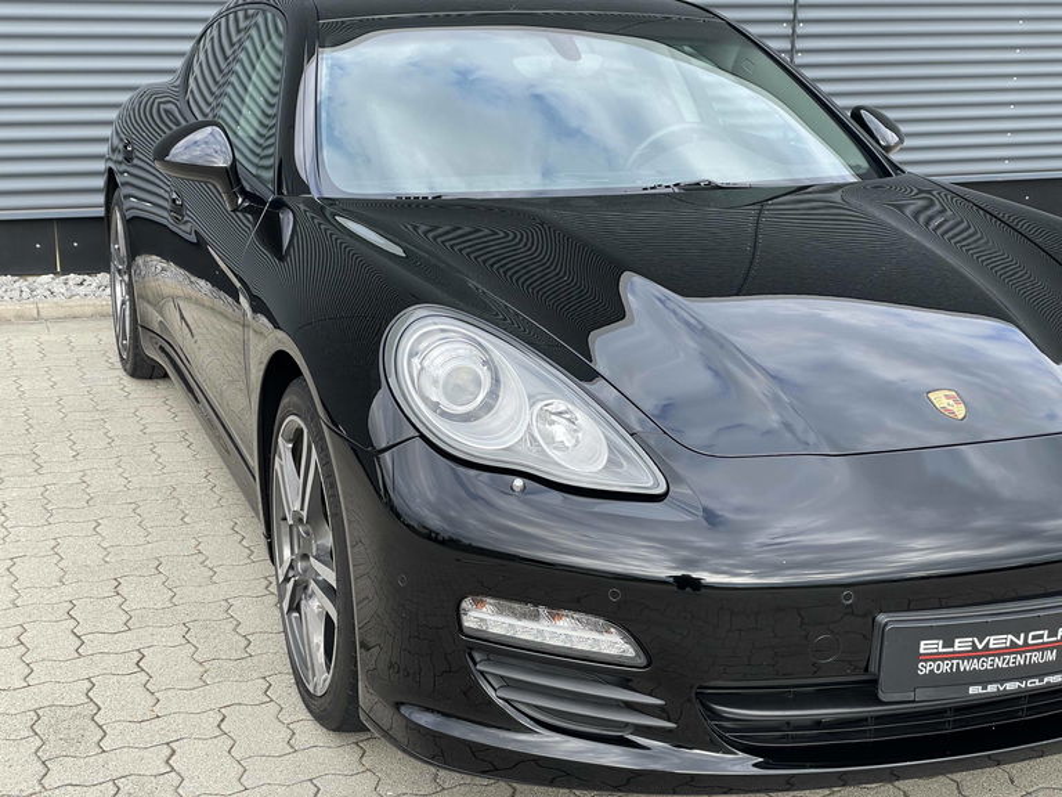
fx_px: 1595
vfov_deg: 28.0
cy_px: 398
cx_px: 531
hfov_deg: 36.8
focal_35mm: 52
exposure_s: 1/233
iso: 25
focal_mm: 6
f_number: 2
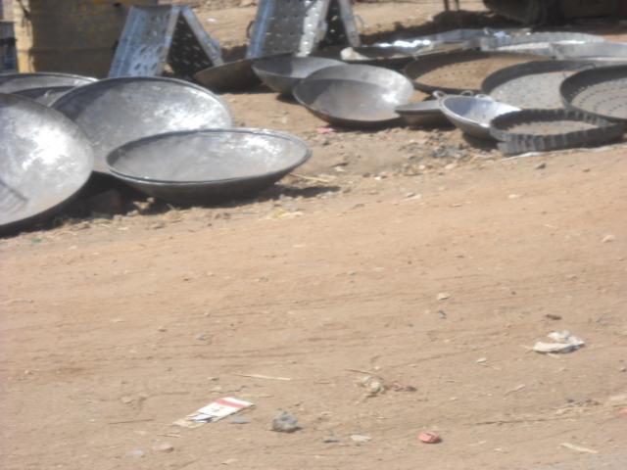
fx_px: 2626
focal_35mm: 145
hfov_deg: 13.6
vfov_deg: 10.2
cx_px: 314
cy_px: 235
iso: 64
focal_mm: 24.03
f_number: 6.7
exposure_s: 1/201
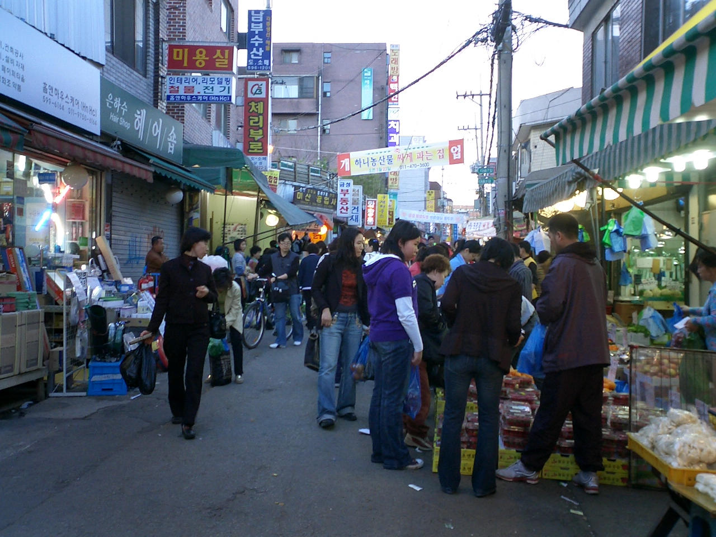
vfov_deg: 38.7
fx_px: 765
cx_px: 358
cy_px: 268
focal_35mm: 37
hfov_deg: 50.1
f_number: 3.5
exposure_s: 1/30
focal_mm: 5.6
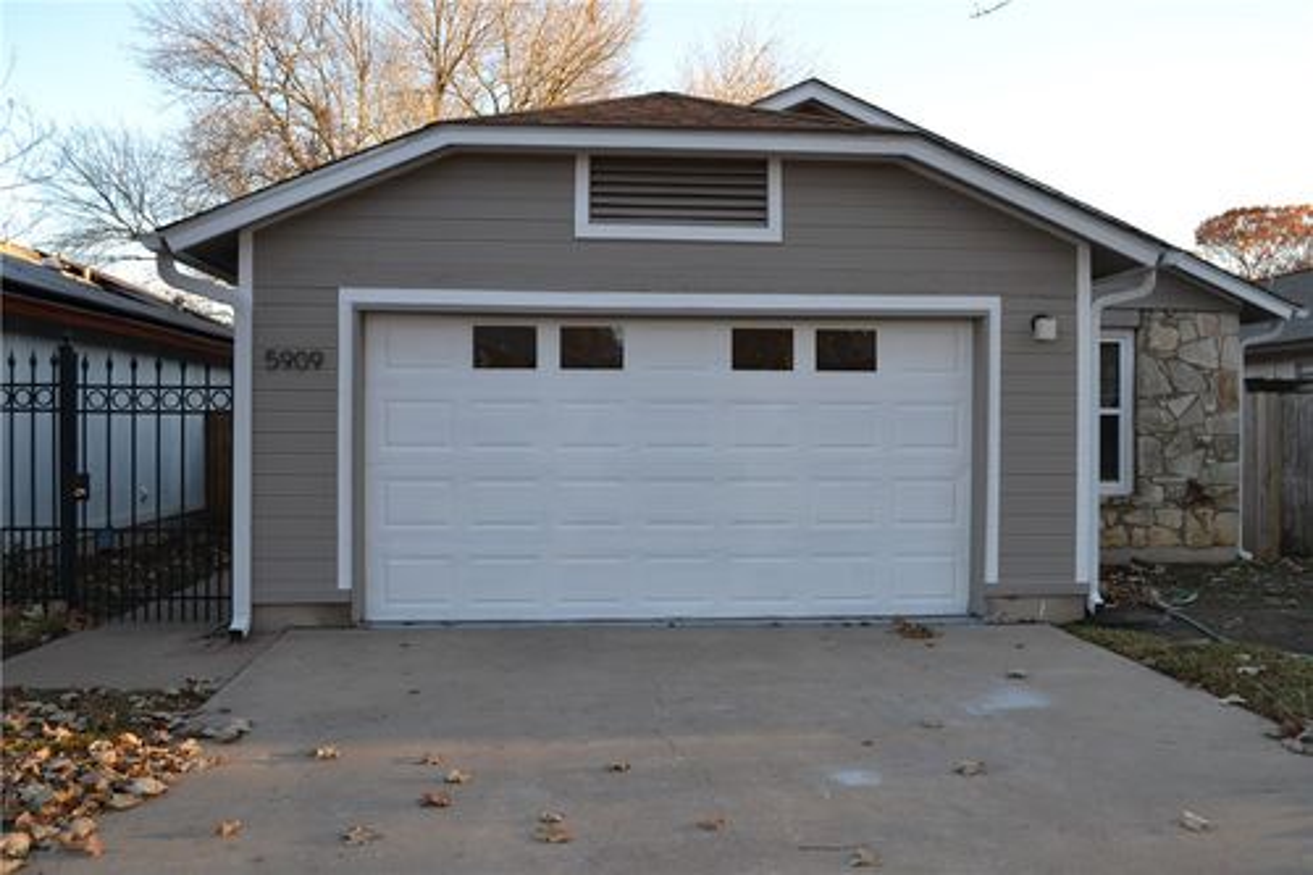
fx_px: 1094
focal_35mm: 30
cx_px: 656
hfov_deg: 61.9
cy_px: 438
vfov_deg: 43.6
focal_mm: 20
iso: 200
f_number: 5.6
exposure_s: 1/125
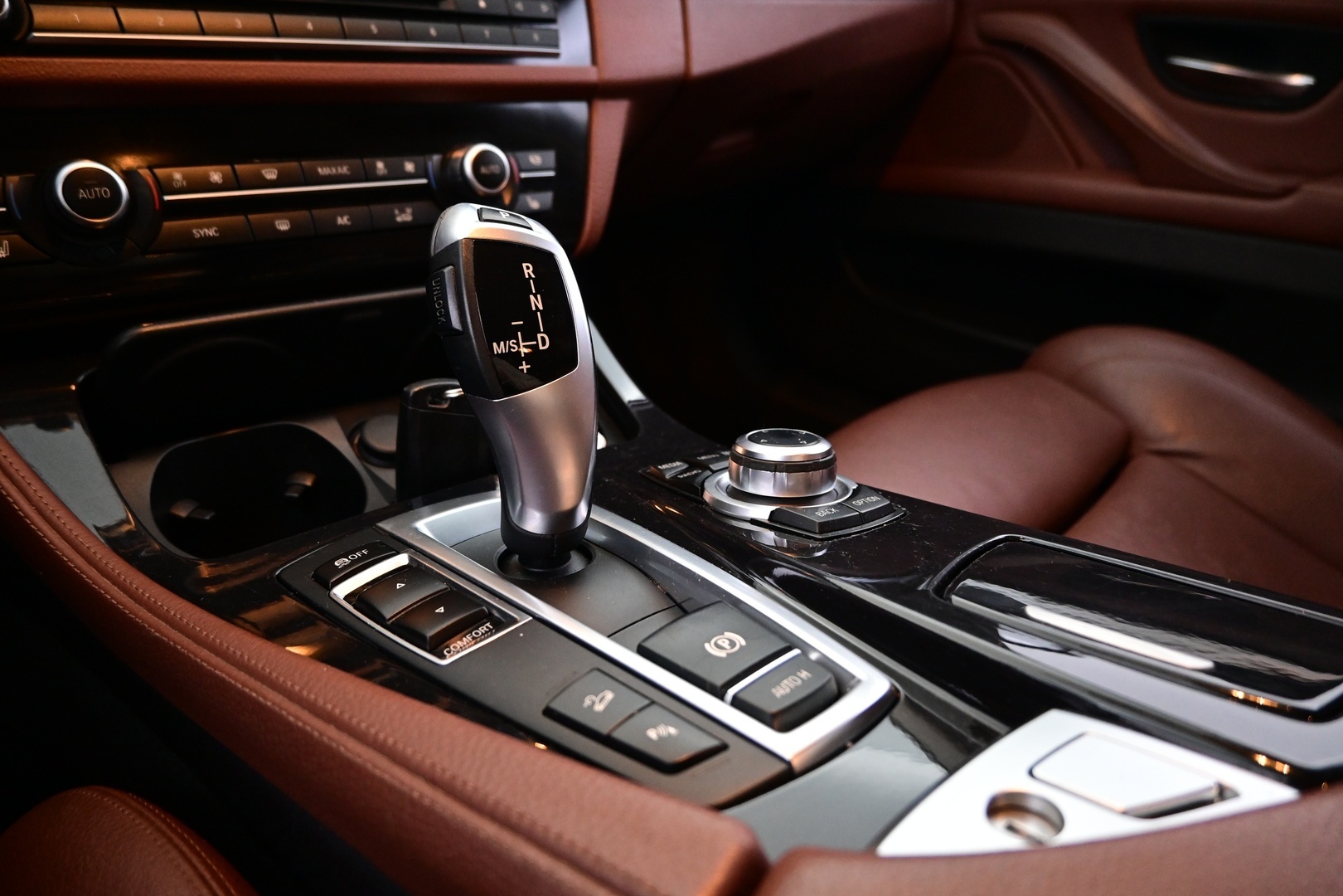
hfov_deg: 73.7
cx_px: 672
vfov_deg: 53.1
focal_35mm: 24
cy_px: 448
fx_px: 895
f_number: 3.5
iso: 2200
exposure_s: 1/25
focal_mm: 16
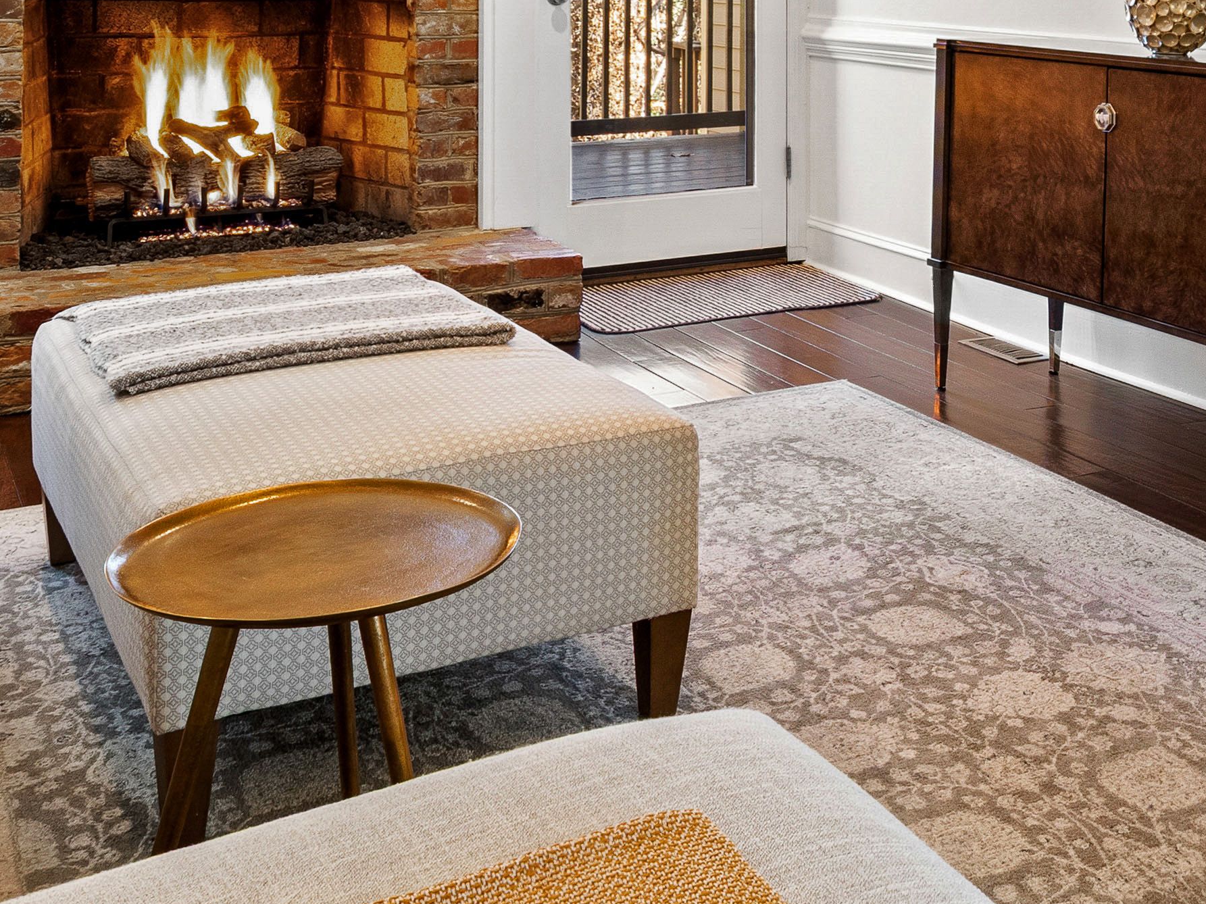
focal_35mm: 45
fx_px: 1567
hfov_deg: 41.2
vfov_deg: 29.0
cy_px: -99
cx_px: 864
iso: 100
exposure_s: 1.3
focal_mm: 10
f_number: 8
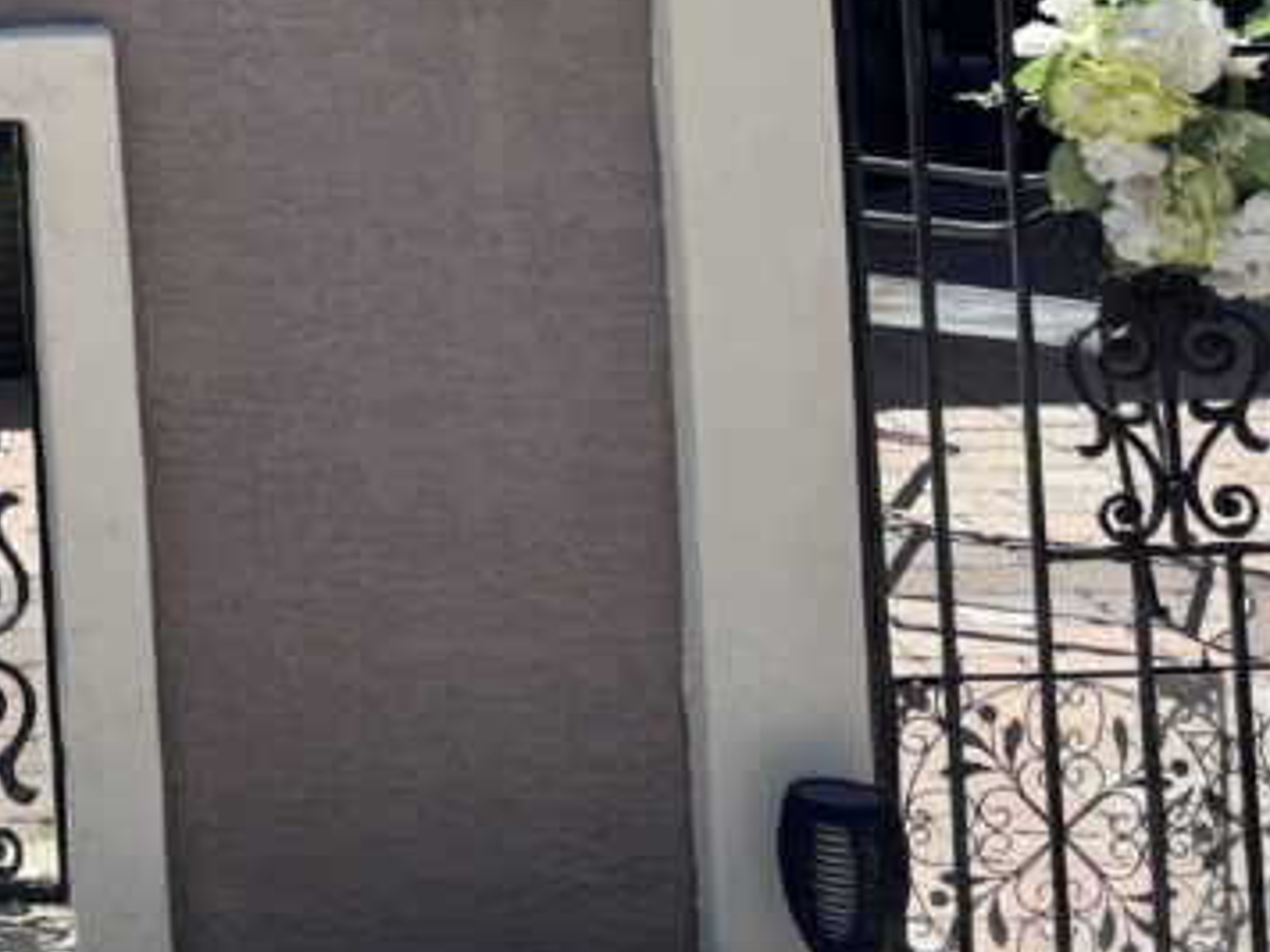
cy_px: -285
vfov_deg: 19.6
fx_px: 2531
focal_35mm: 69
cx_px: -382
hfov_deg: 24.5
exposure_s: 1/2959
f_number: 1.78
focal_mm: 6.86
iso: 80
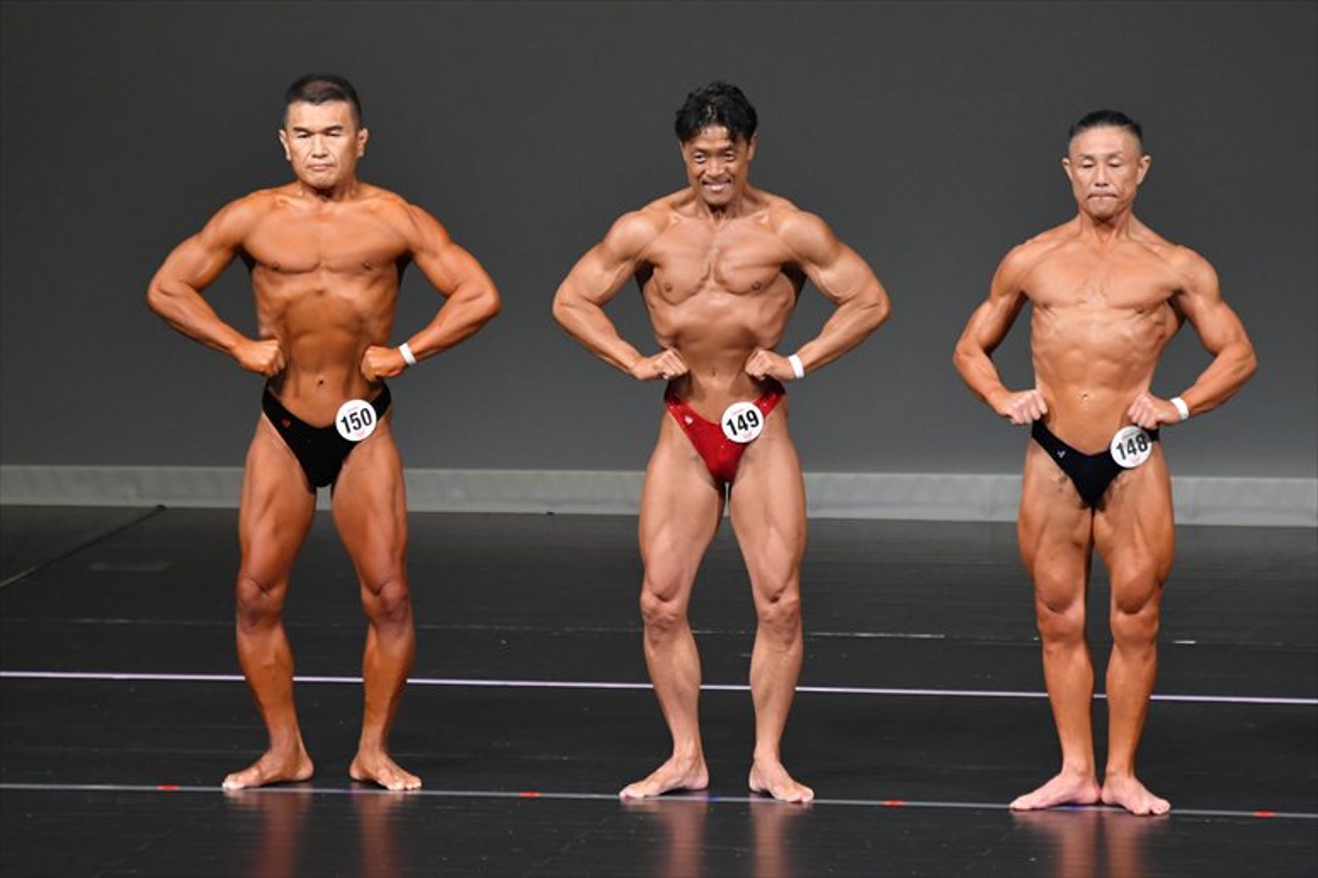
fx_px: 12625
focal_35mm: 345
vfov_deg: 4.0
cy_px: 439
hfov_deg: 6.0
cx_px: 659
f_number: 5.6
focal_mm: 230
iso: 4000
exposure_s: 1/400
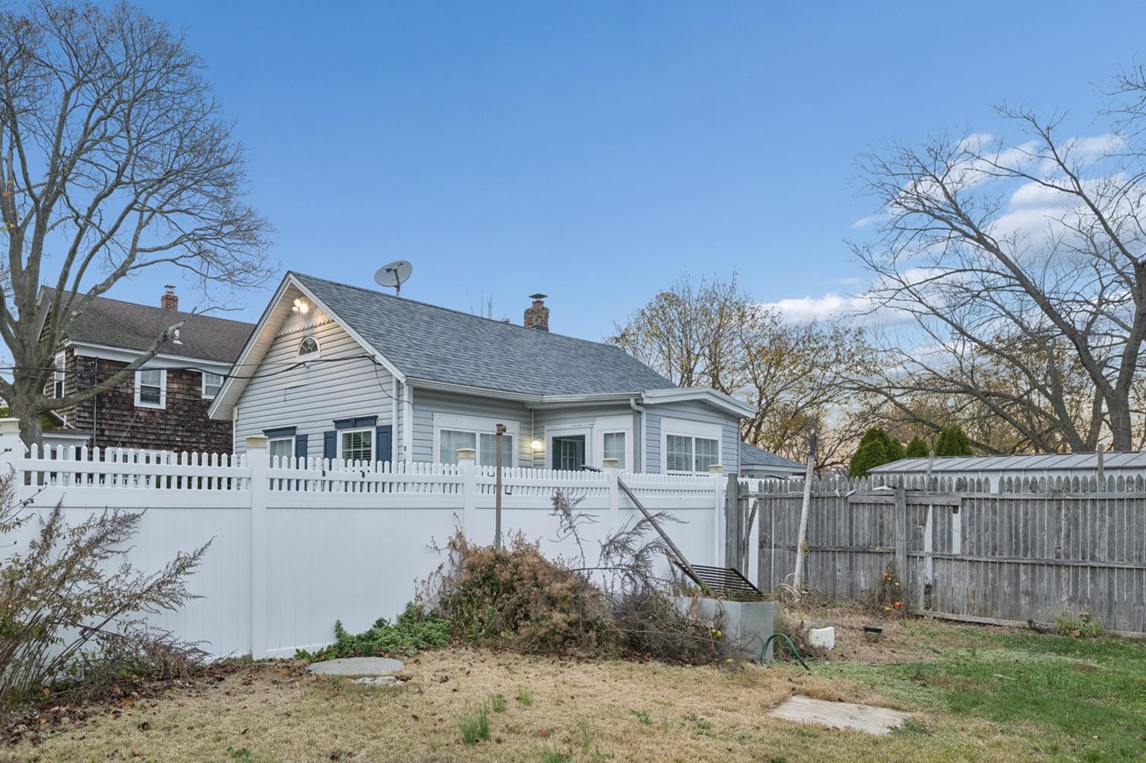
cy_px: 504
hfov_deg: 74.1
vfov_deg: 54.1
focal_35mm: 23
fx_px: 732
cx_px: 395
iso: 800
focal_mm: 17
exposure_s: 1/40
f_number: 8
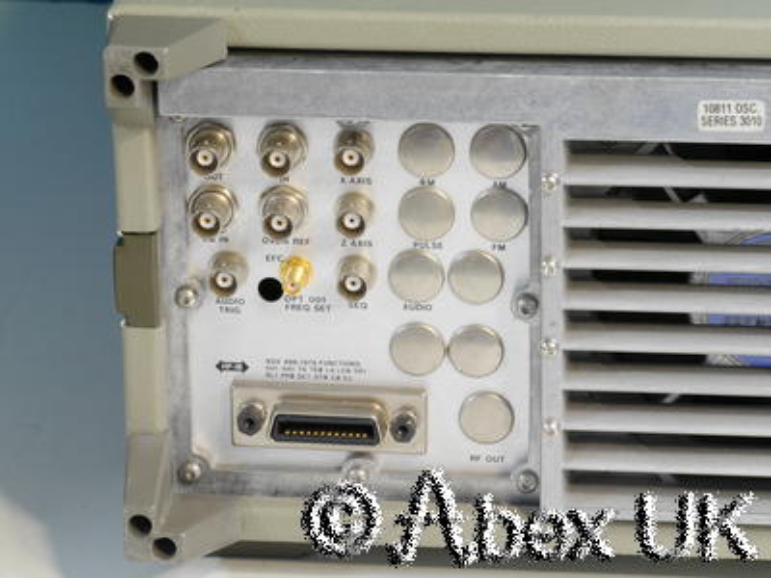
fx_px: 3742
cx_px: 386
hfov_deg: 11.8
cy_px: 289
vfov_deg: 8.8
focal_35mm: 168
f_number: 16
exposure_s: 1.3
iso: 400
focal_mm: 84
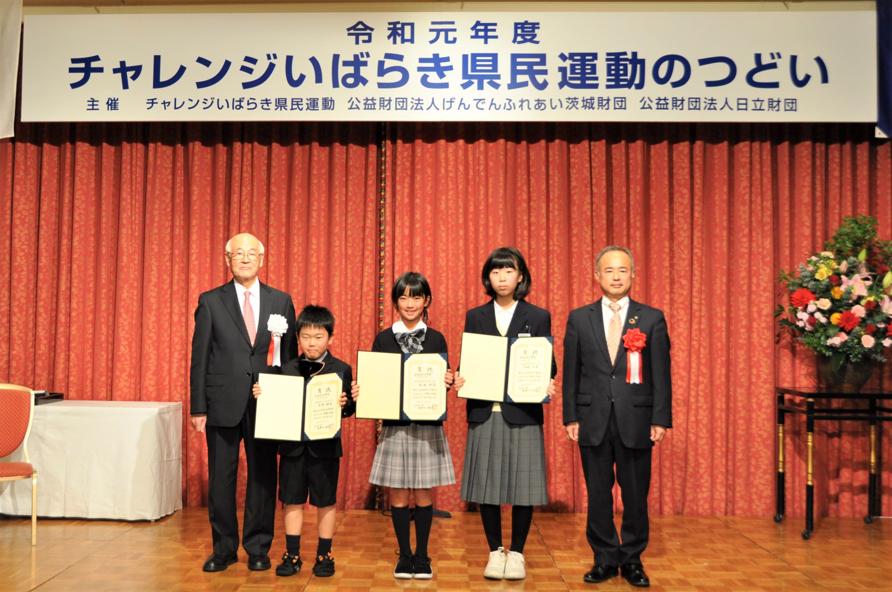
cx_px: 446
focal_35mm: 33
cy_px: 296
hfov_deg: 57.3
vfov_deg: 39.9
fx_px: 817
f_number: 4.5
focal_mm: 22
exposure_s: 1/80
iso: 640
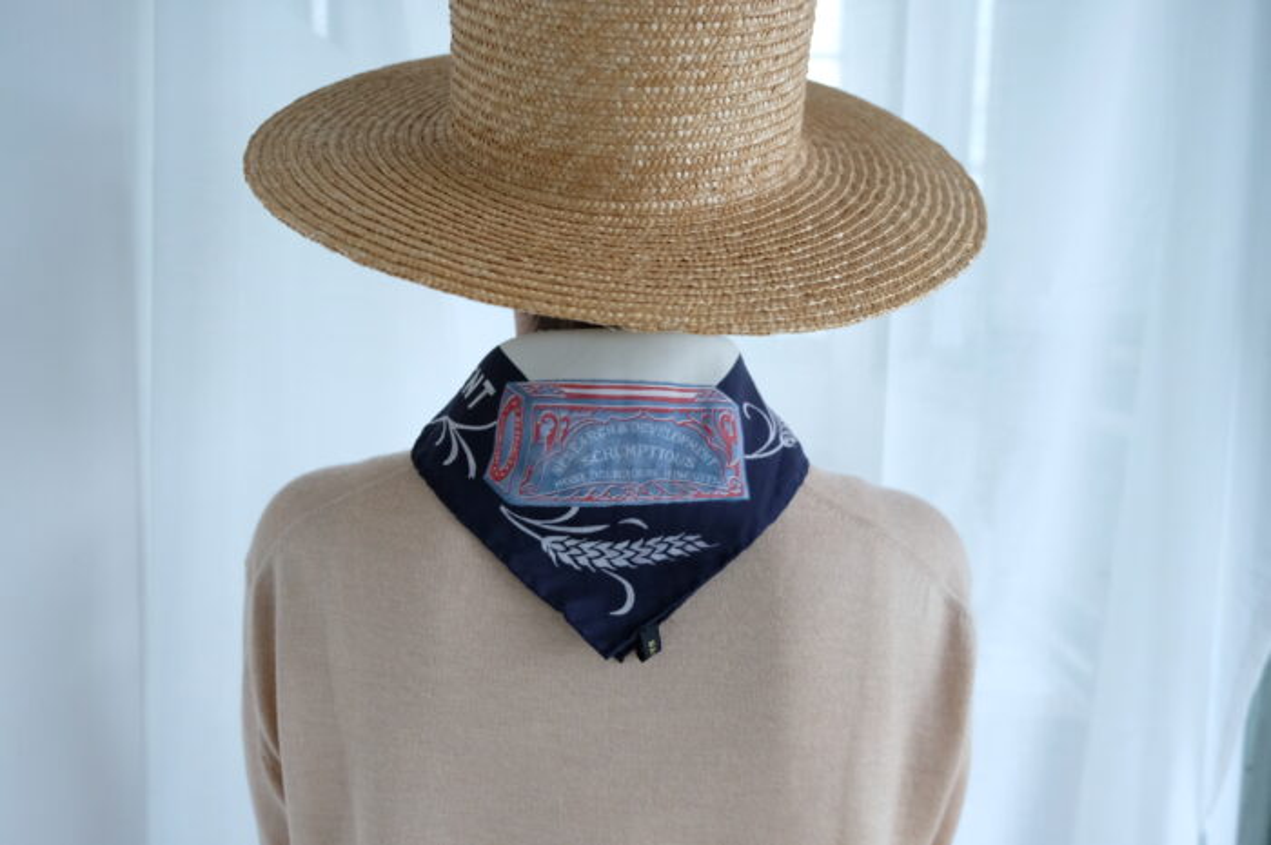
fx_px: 952
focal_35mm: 27
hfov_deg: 67.4
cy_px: 422
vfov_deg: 47.8
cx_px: 636
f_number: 3.2
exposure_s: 1/125
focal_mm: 18
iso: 2500
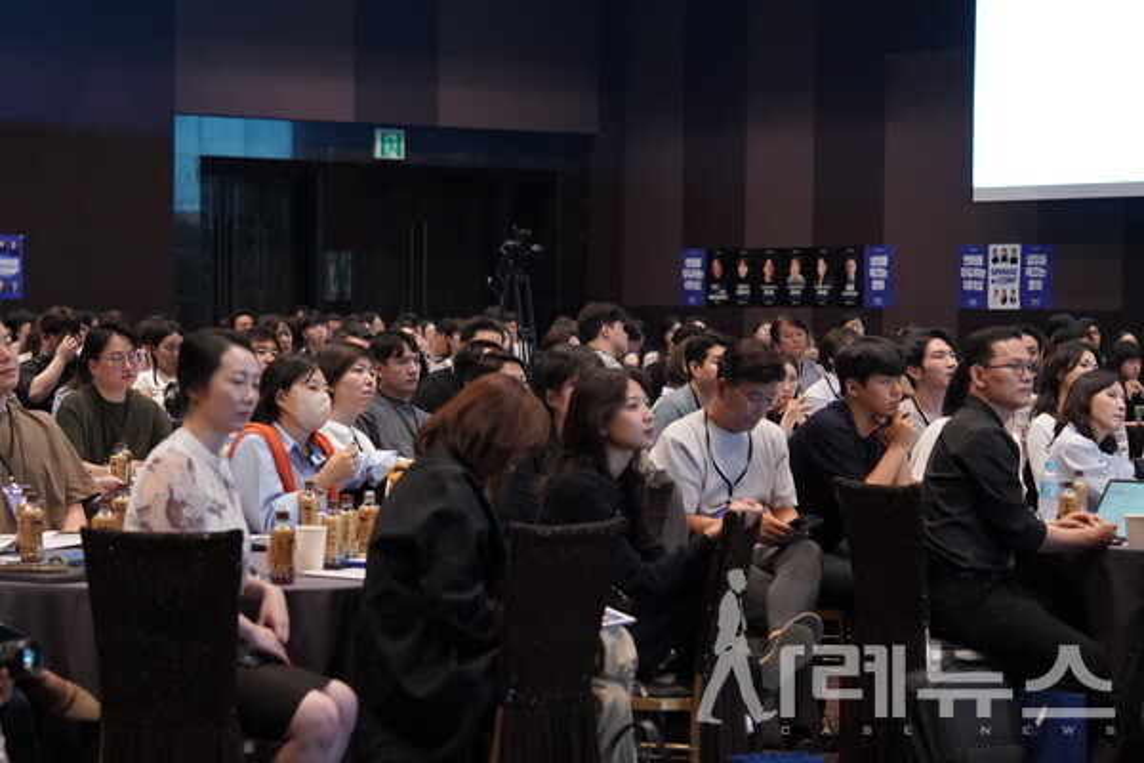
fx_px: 3336
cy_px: 382
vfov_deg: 13.0
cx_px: 572
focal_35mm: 105
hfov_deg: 19.5
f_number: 2.8
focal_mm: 70
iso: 4000
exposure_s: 1/200
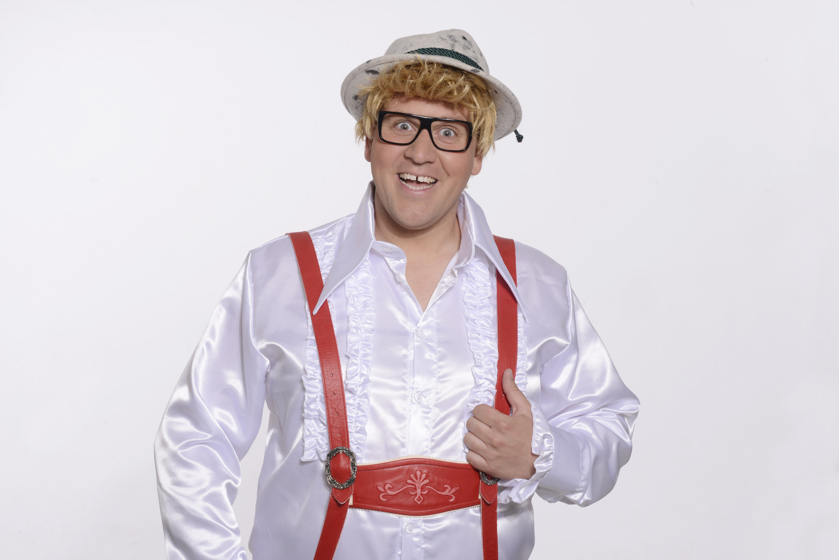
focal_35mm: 82
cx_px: 420
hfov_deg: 24.8
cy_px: 280
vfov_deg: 16.7
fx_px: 1912
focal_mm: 82
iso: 125
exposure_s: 1/125
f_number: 16
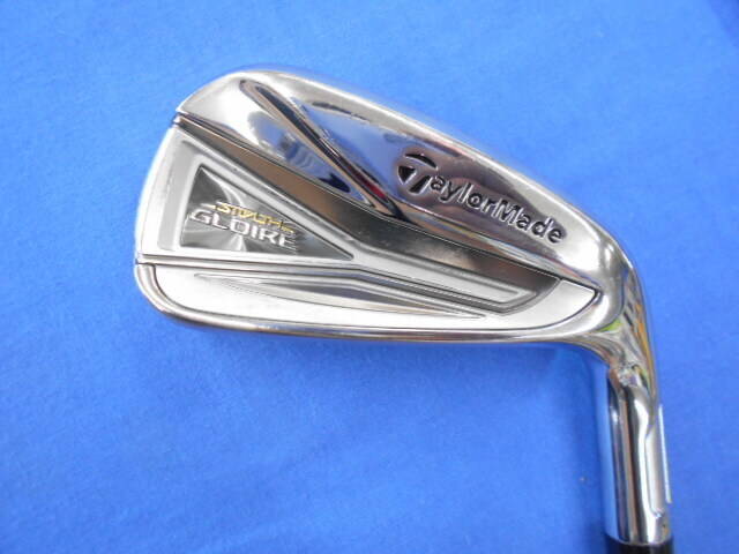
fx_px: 555
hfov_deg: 67.3
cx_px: 370
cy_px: 277
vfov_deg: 53.1
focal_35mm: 26
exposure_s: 1/30
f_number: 3.2
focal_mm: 4.6
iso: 280
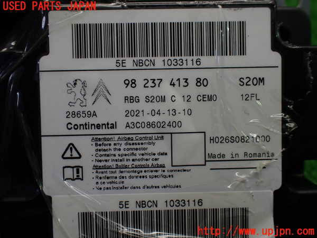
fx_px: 275
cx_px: 158
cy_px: 119
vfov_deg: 46.8
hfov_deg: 60.0
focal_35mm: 30
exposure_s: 1/125
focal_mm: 5.4
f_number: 2.3
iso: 160
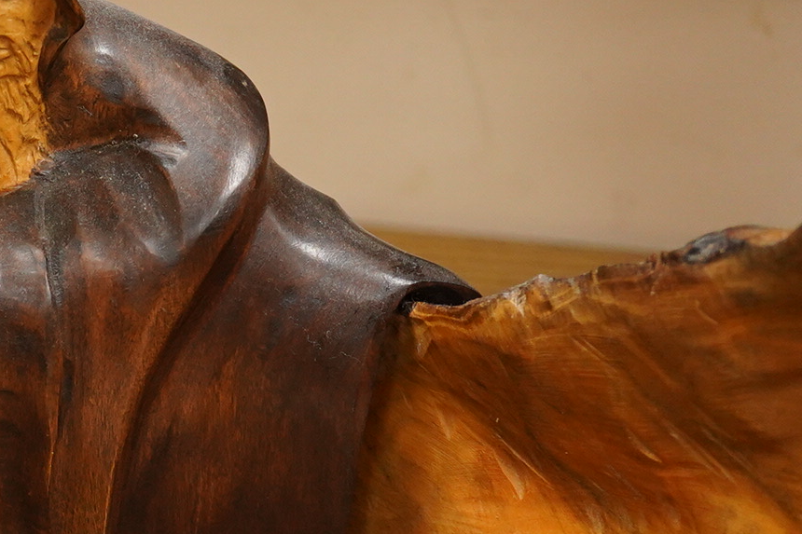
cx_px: -11
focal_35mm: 103
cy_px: 297
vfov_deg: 13.3
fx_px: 2294
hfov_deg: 19.2
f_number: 3.5
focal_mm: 30
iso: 2500
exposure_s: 1/200
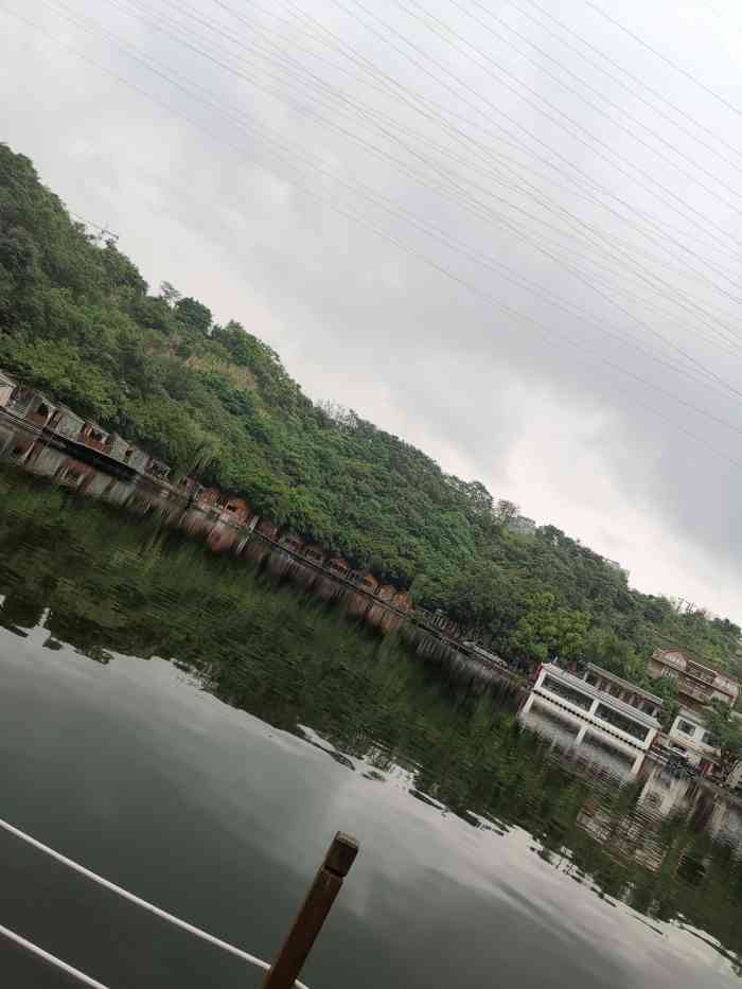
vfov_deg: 65.3
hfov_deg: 51.4
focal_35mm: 27
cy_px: 494
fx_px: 771
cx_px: 371
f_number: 1.8
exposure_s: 1/270
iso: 50
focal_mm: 4.75
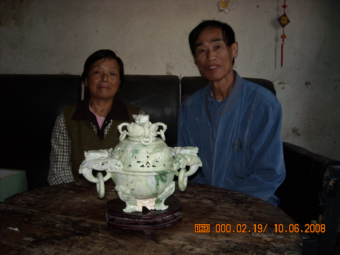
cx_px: 170
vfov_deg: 40.7
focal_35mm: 35
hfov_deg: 52.6
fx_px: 344
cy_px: 128
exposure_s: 1/60
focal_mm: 5.7
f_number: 2.8
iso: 200
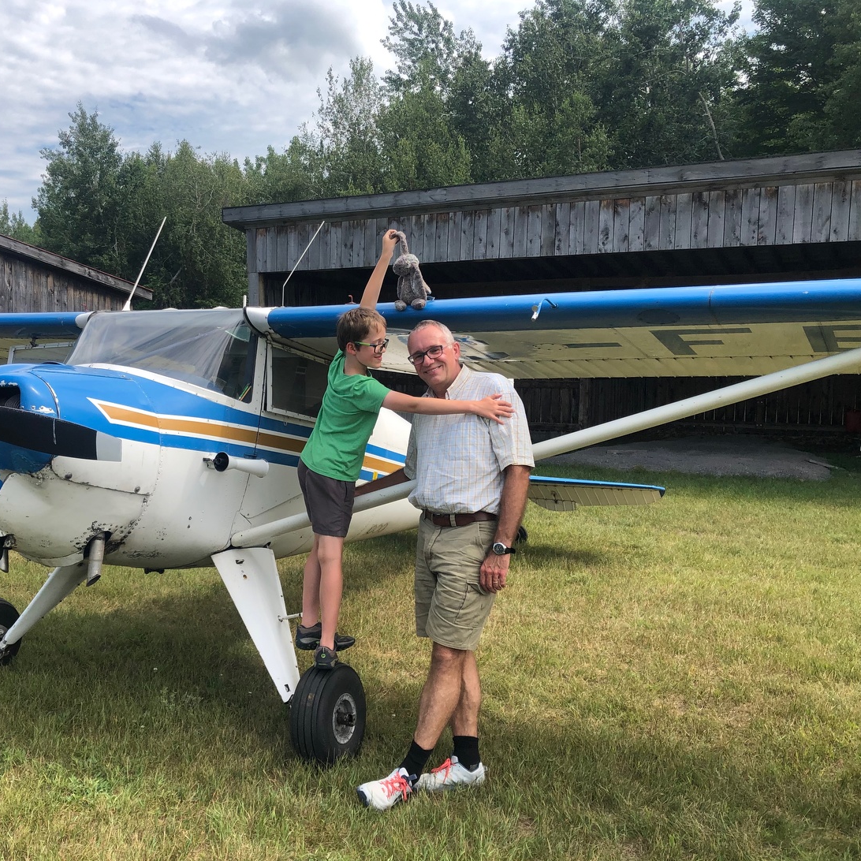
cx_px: 318
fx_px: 957
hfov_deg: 48.0
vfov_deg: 48.5
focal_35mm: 34
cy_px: 429
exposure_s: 1/1200
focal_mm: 3.99
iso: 20
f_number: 1.8
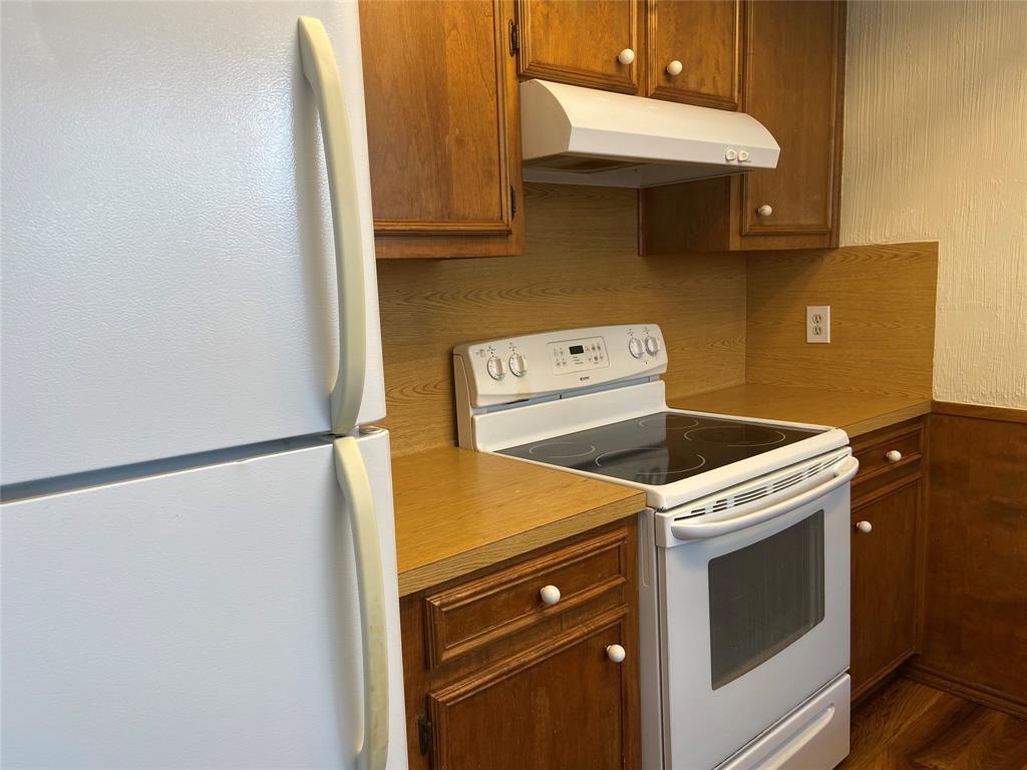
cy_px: 385
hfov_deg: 67.3
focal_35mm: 26
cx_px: 514
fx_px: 771
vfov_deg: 53.1
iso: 64
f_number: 1.8
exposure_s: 1/120
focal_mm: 4.25
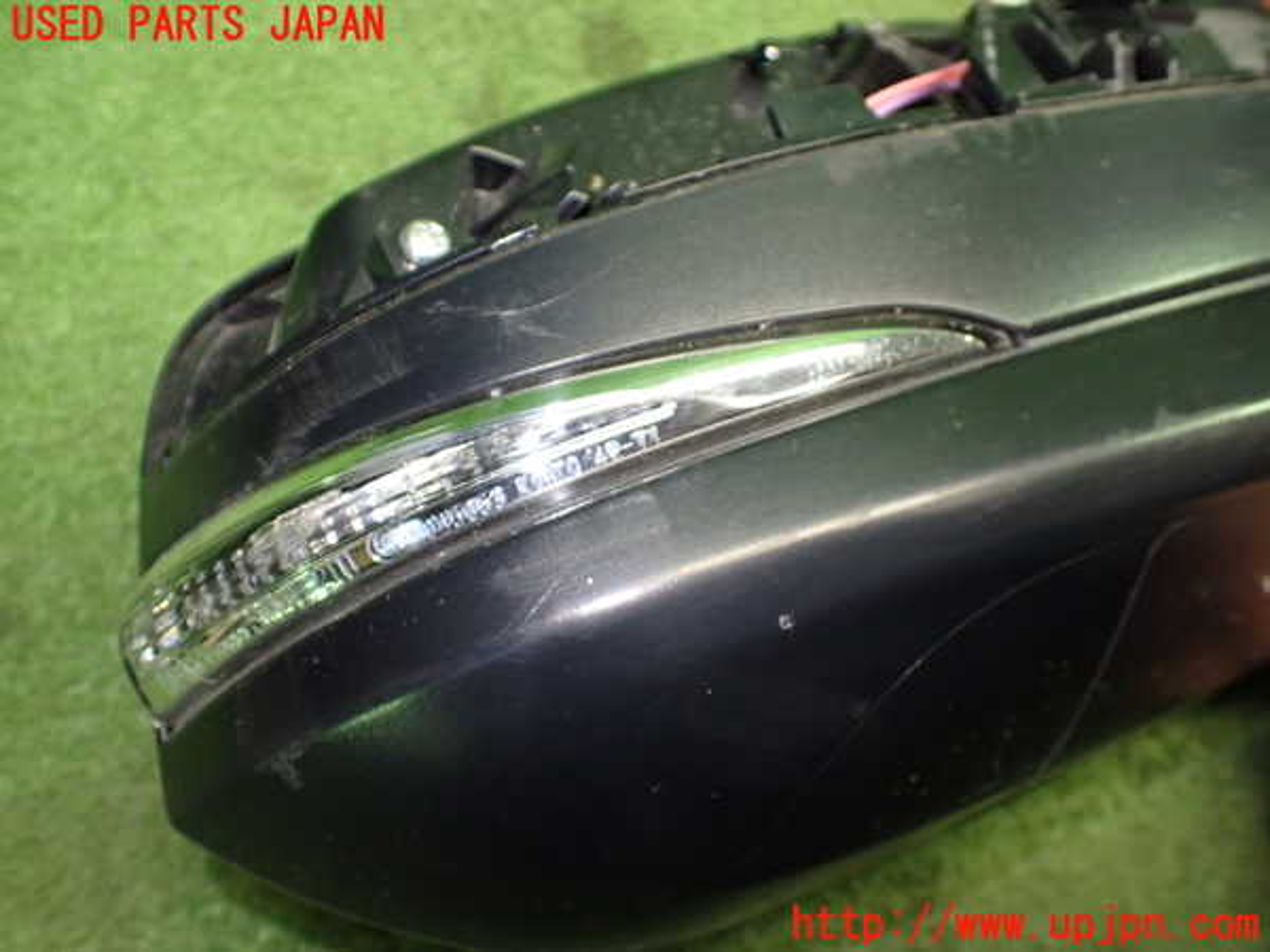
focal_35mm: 30
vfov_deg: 46.8
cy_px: 476
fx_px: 1101
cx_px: 635
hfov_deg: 60.0
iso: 800
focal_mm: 5.4
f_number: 2.3
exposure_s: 1/60
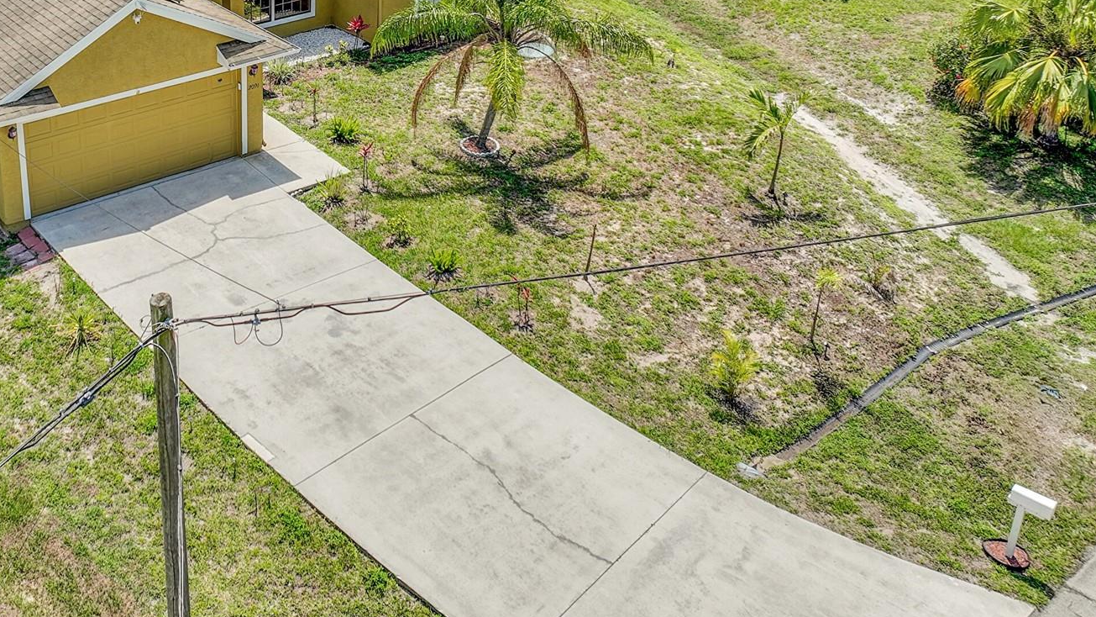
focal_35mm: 41
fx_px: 1191
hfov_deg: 47.6
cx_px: 275
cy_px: 61
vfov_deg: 27.9
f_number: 2.8
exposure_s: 1/3200
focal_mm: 12.3
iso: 140
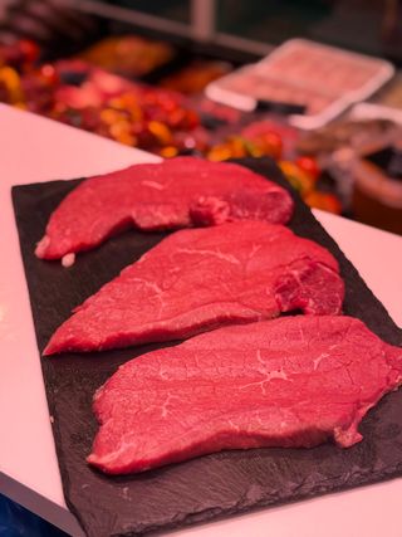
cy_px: 268
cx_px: 201
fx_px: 744
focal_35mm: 48
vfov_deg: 39.7
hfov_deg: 30.3
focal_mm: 6.76
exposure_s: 1/230
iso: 64
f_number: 1.78
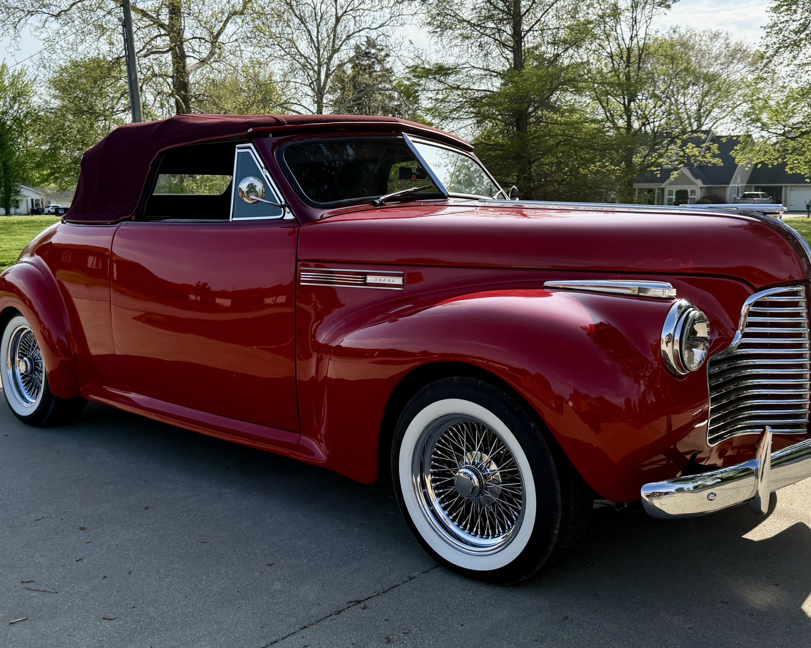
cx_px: 427
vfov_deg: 49.9
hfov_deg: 60.4
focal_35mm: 29
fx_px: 696
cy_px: 352
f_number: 1.78
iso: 100
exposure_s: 1/4975
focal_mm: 6.76
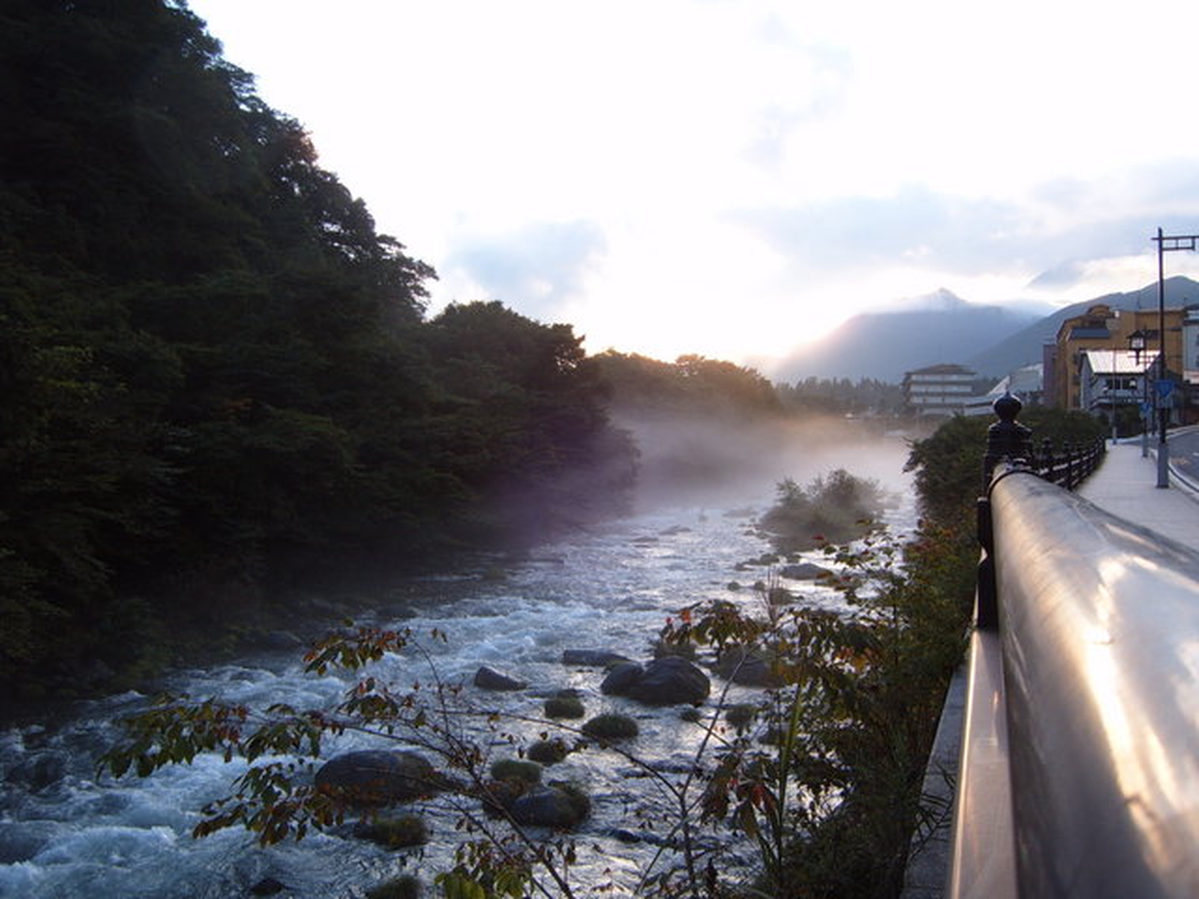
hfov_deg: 50.1
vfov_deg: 38.7
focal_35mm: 37
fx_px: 1282
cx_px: 600
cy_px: 450
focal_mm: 6.2
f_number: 6
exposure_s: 1/60
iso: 63
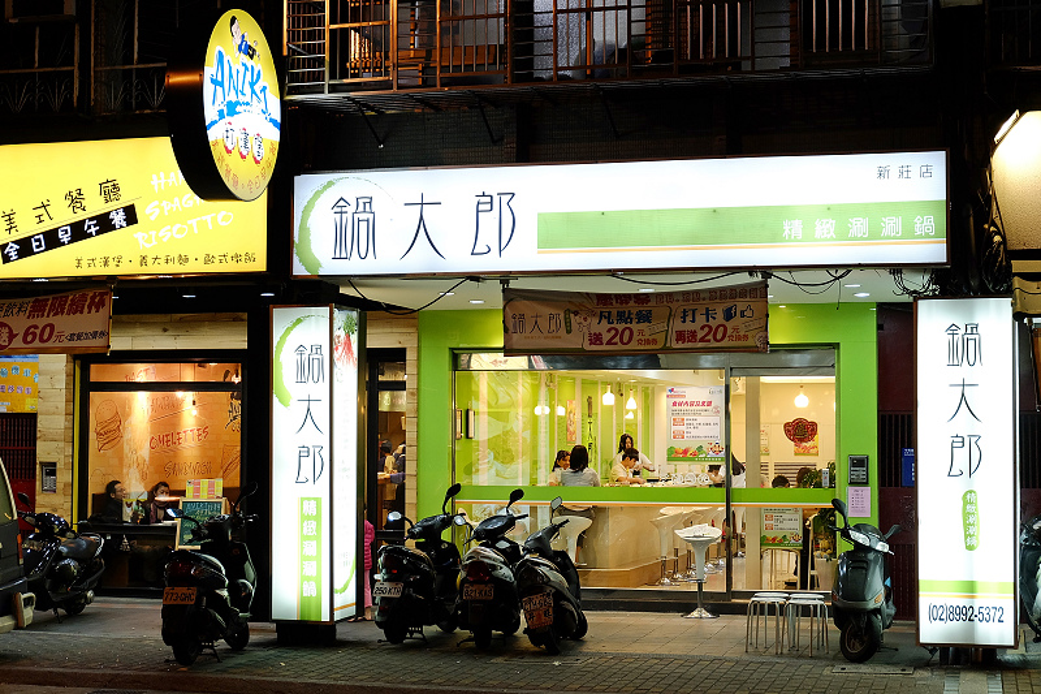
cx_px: 520
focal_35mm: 60
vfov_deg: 22.6
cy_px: 347
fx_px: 1735
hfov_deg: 33.4
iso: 800
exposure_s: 1/27
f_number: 5.3
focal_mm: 40.2
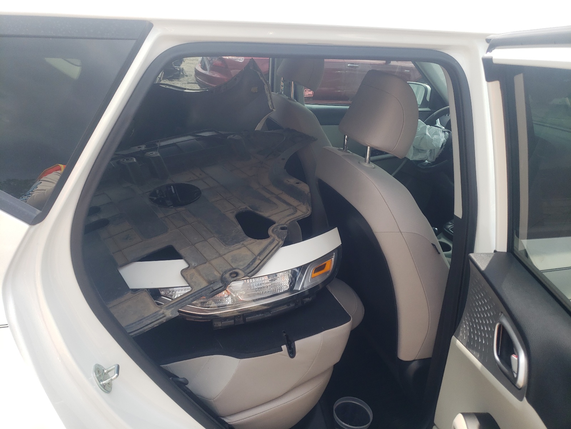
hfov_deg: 67.3
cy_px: 214
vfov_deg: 53.1
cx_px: 286
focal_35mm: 26
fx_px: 429
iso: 50
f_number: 1.5
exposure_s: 1/833
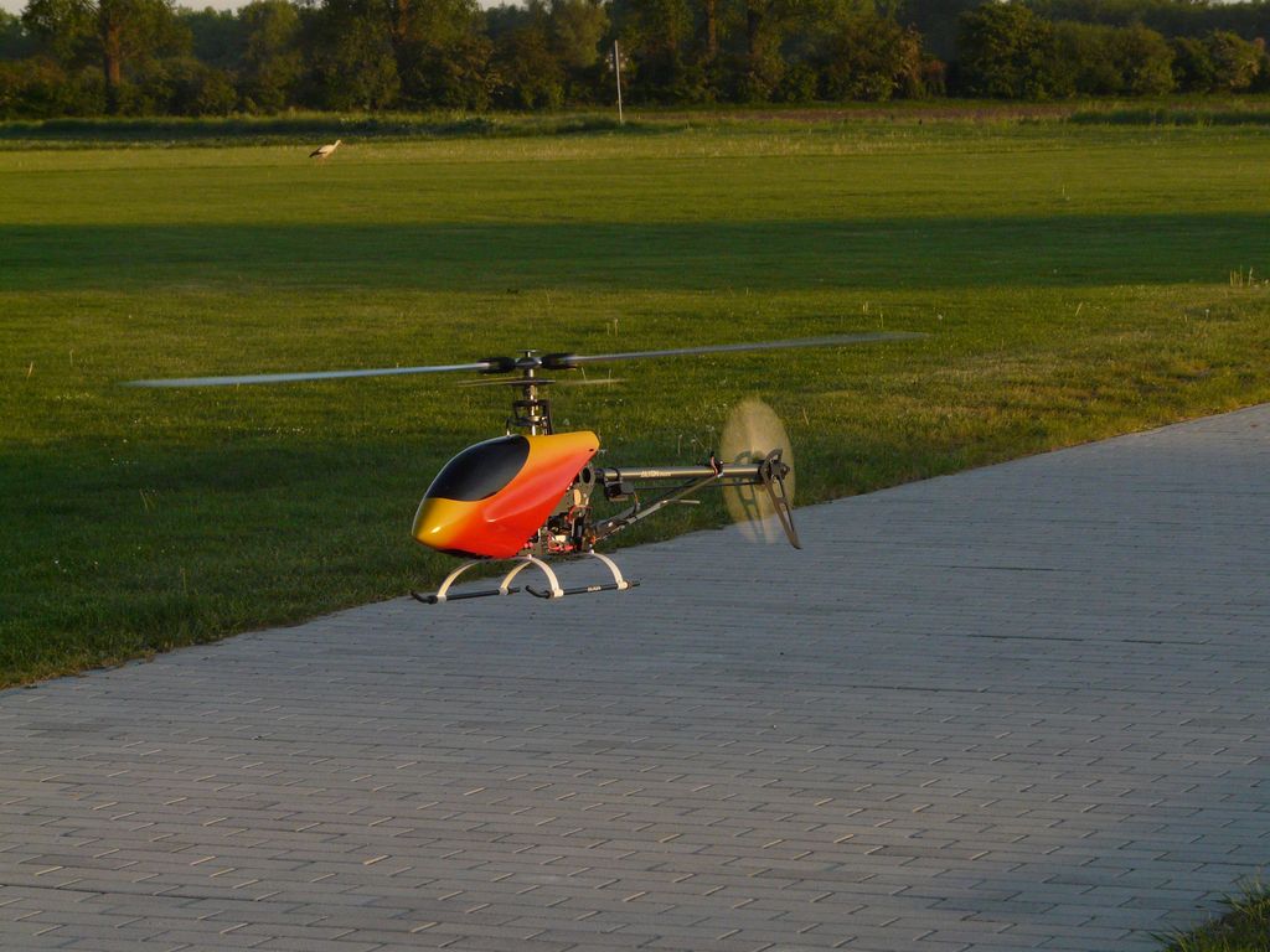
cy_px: 476
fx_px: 4953
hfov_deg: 14.6
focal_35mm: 135
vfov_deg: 11.0
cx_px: 635
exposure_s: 1/250
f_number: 5
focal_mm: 22.1
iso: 200
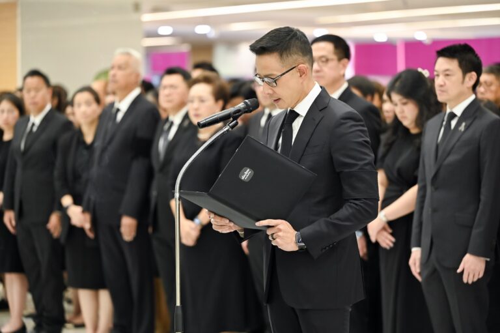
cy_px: 166
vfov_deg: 11.9
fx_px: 1596
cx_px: 250
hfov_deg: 17.8
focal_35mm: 115
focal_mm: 115
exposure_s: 1/125
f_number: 2.8
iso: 1600
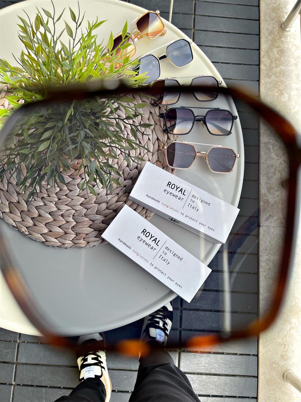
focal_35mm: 26
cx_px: 150
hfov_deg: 53.1
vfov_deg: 67.3
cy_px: 201
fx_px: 301
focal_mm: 5.1
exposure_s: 1/179
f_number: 1.6
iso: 32
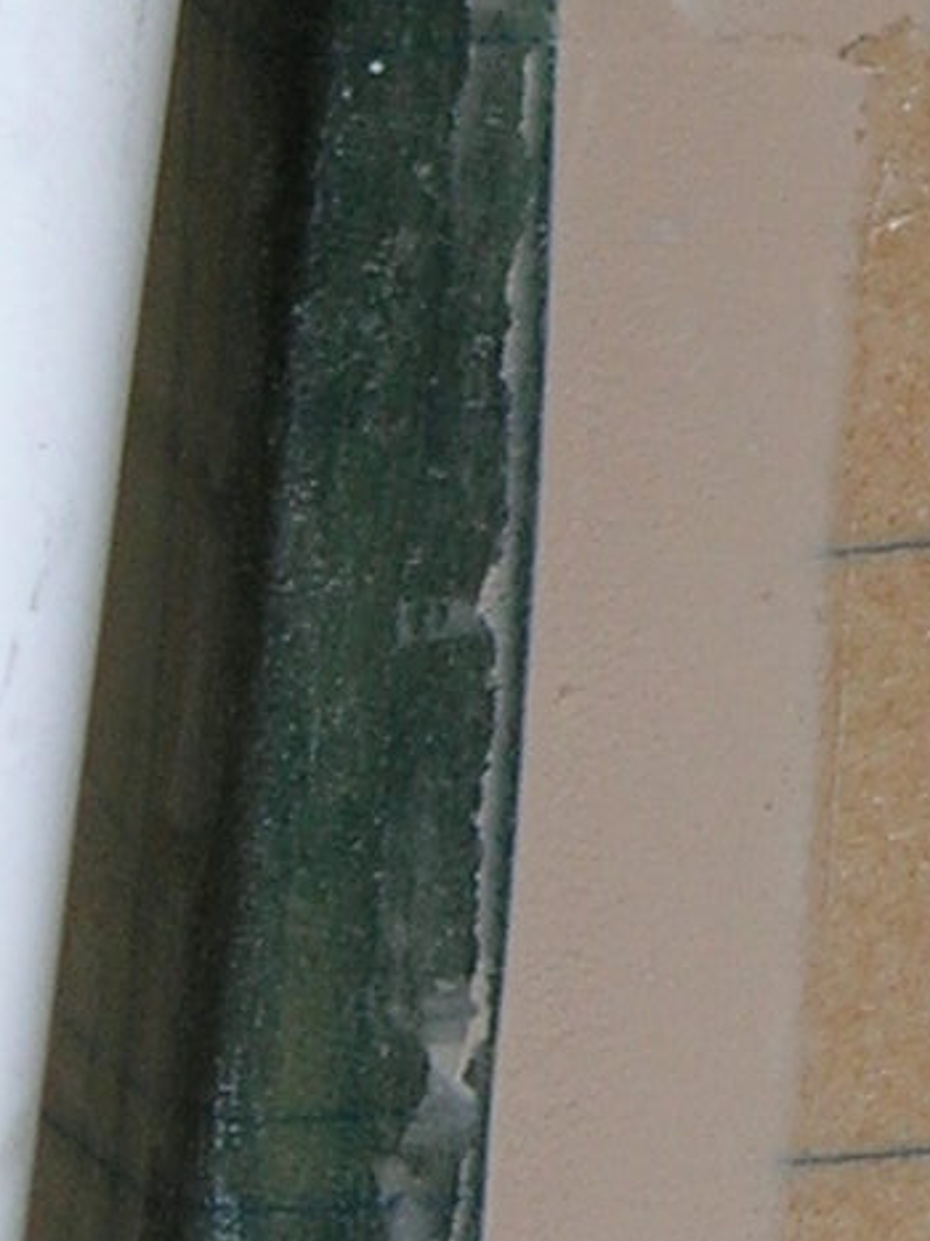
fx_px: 7562
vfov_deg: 9.3
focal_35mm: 211
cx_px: 1597
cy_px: -223
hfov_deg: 6.9
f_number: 2.8
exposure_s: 1/60.1
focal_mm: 7.8
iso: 64
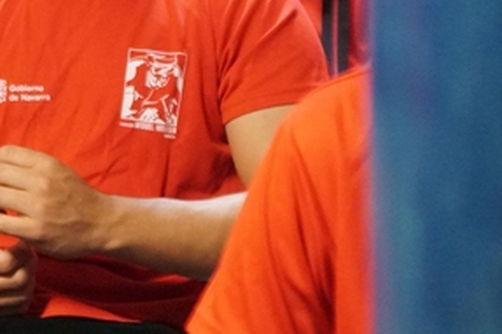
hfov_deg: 7.0
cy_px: -17
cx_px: 16
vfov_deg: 4.7
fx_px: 4083
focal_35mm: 293
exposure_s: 1/160
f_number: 2.8
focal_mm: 70
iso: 6400
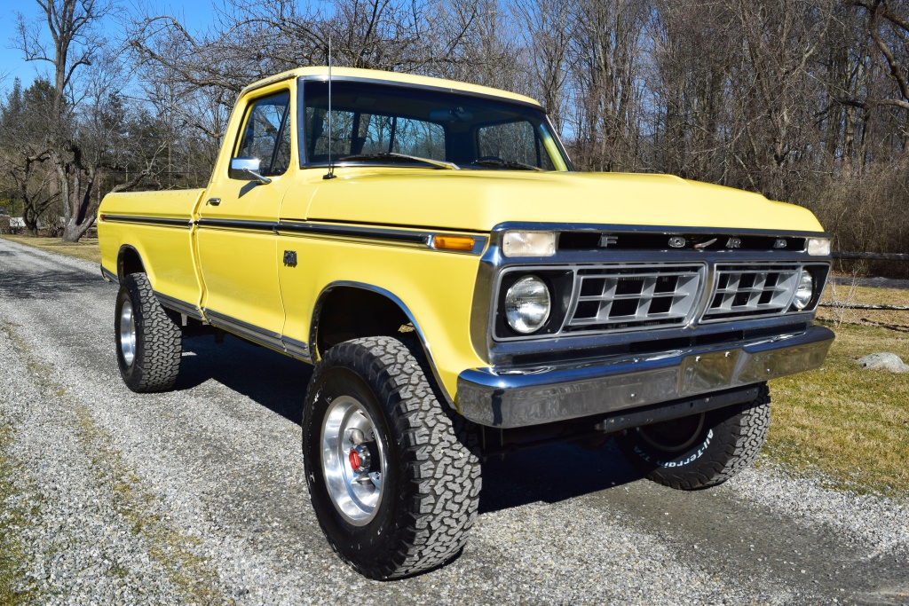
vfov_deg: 43.6
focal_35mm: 30
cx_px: 454
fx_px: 758
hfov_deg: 61.9
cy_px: 303
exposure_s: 1/500
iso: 200
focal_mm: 20
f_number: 11
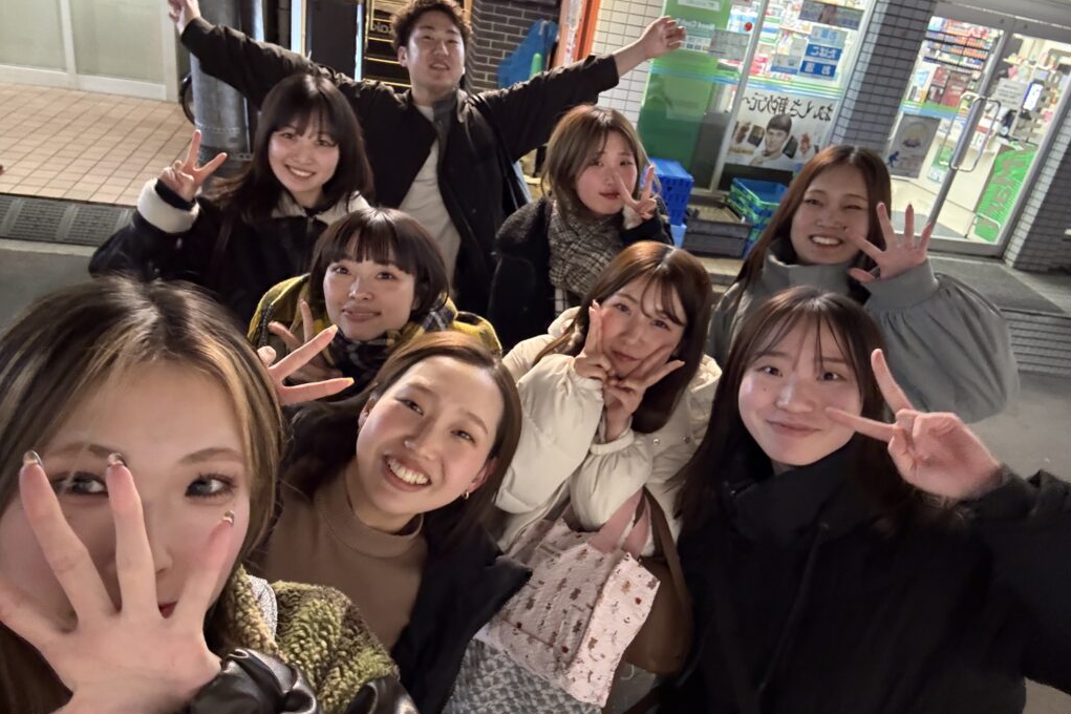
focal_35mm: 24
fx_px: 714
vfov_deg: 53.1
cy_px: 351
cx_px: 536
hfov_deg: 73.8
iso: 500
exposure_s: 1/17
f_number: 1.9
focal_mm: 2.69
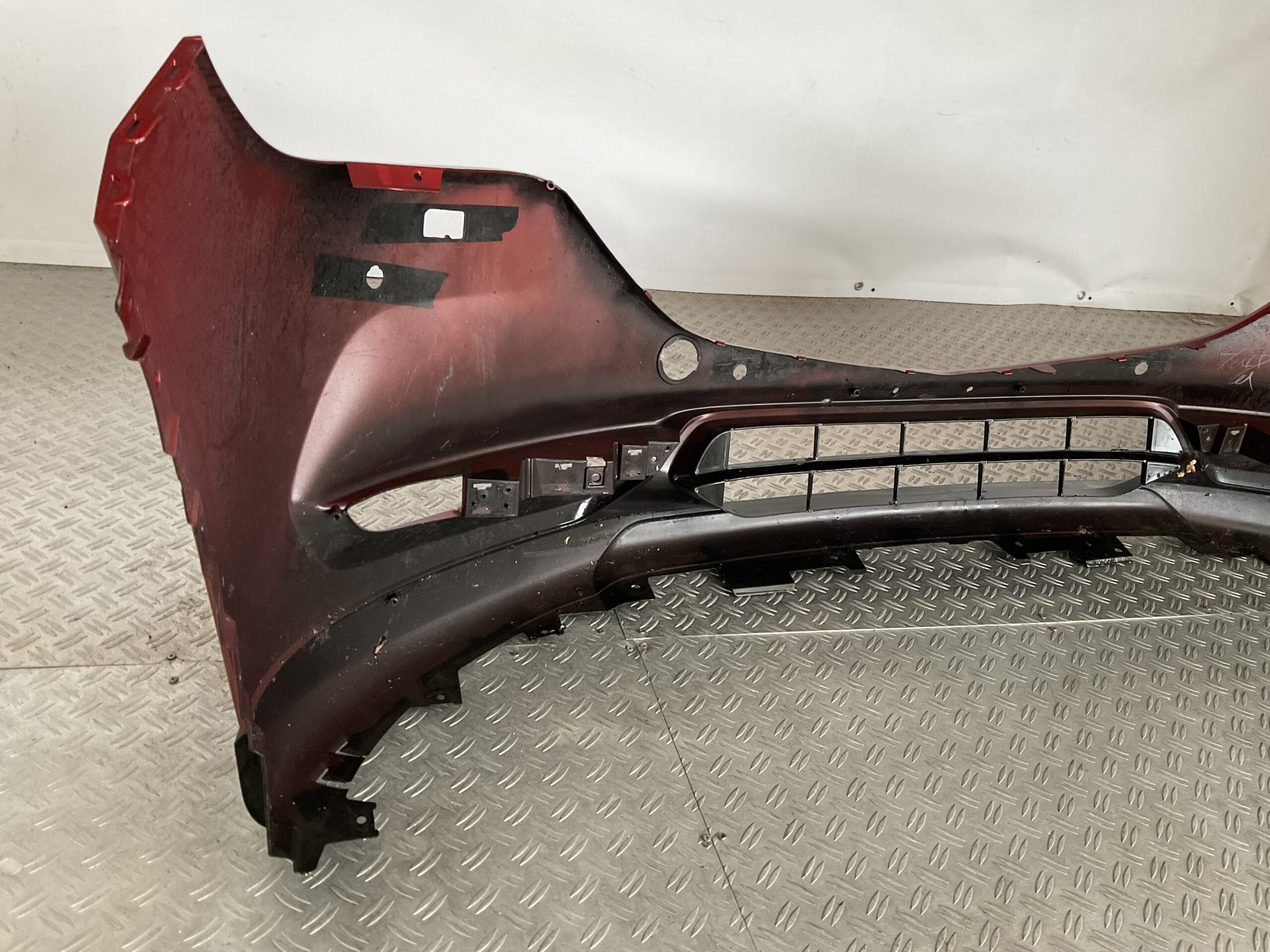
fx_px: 1064
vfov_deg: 48.2
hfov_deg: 61.7
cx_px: 635
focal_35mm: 29
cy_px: 476
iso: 125
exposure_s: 1/60
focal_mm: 3
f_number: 1.8
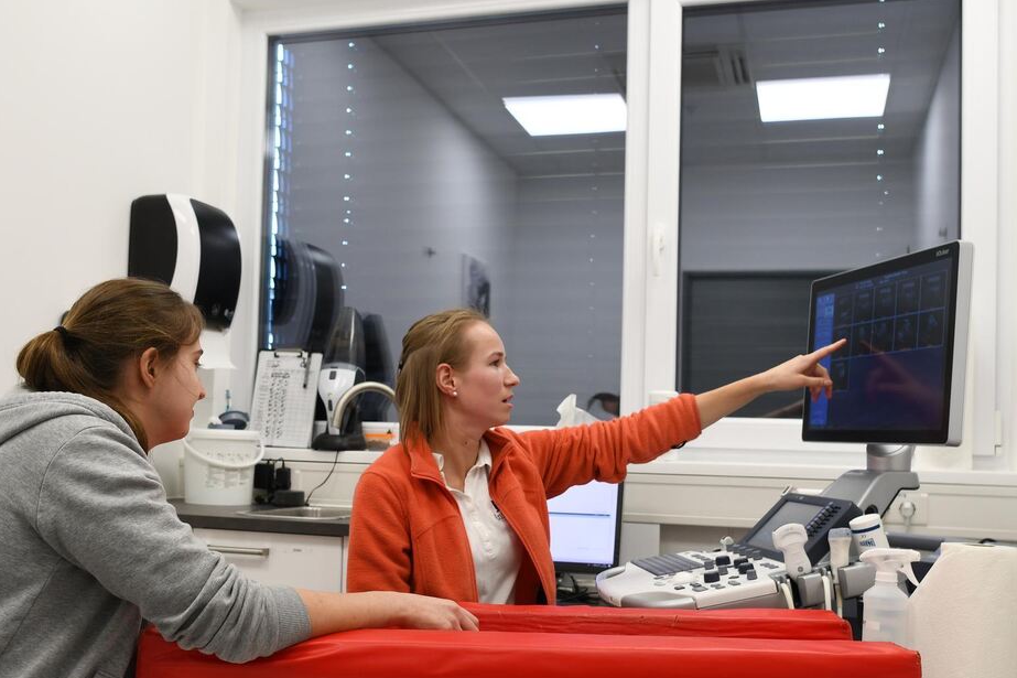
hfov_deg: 49.4
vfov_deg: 34.1
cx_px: 428
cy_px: 403
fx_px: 1101
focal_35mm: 39
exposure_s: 1/60
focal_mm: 20
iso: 400
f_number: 3.5
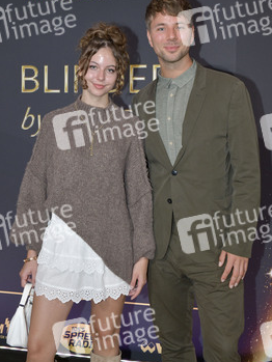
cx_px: 136
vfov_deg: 34.9
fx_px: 576
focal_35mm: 55
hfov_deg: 26.6
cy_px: 177
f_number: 6.3
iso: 1250
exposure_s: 1/250
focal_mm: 50
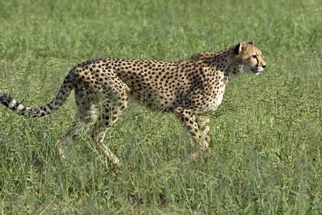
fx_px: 1789
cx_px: 161
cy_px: 108
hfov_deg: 10.3
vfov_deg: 6.9
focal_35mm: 200
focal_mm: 200
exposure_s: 1/1000
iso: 400
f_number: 7.1
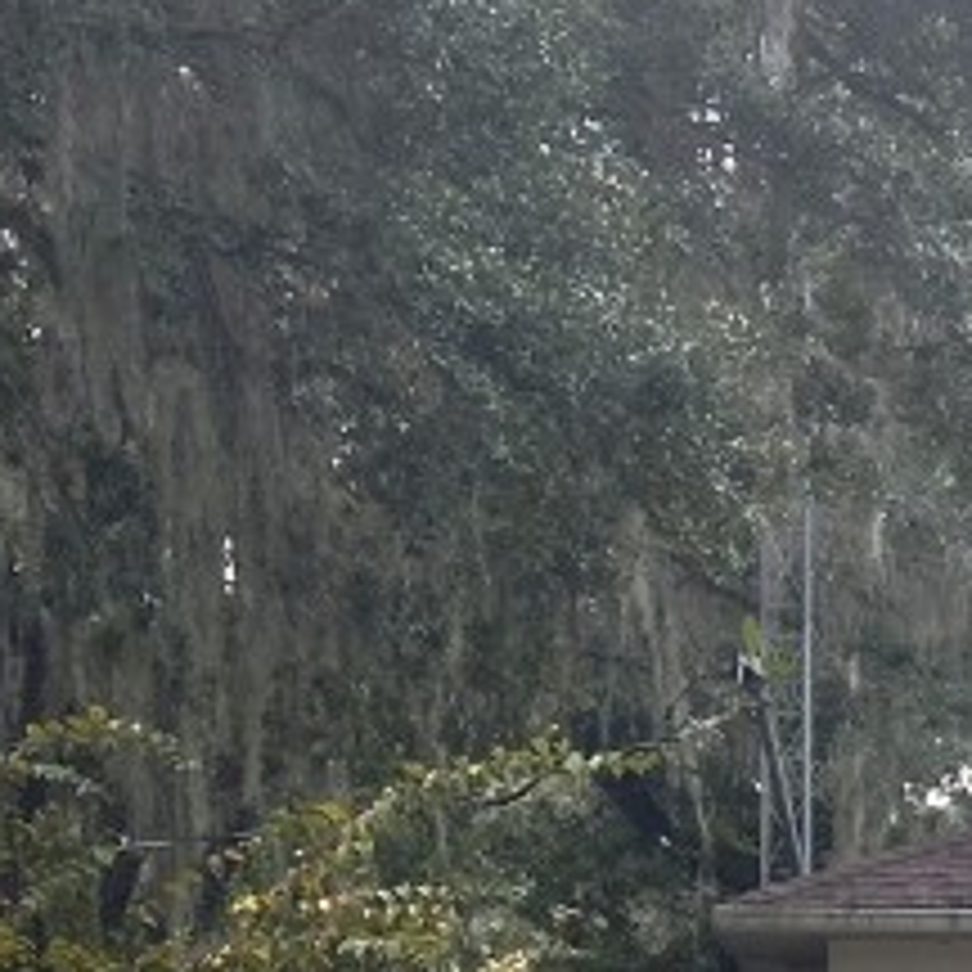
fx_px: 6385
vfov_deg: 8.6
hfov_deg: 8.2
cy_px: 1053
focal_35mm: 201
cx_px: 2030
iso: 64
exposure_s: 1/435
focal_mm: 6.86
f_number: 1.78
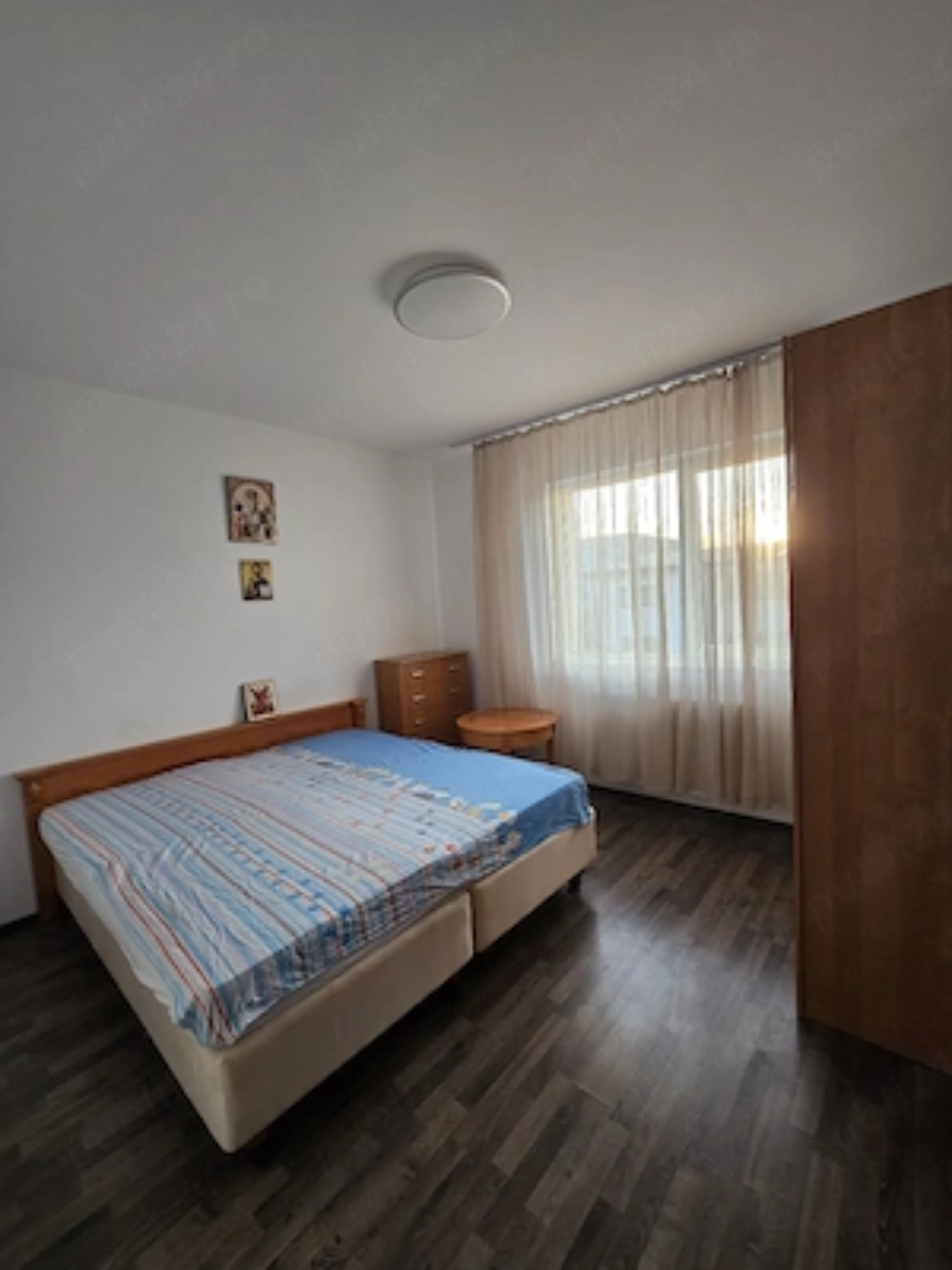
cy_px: 635
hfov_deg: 89.9
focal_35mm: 13
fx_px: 477
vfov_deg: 106.2
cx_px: 476
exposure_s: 1/50.3
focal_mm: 2.2
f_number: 2.2
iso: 125
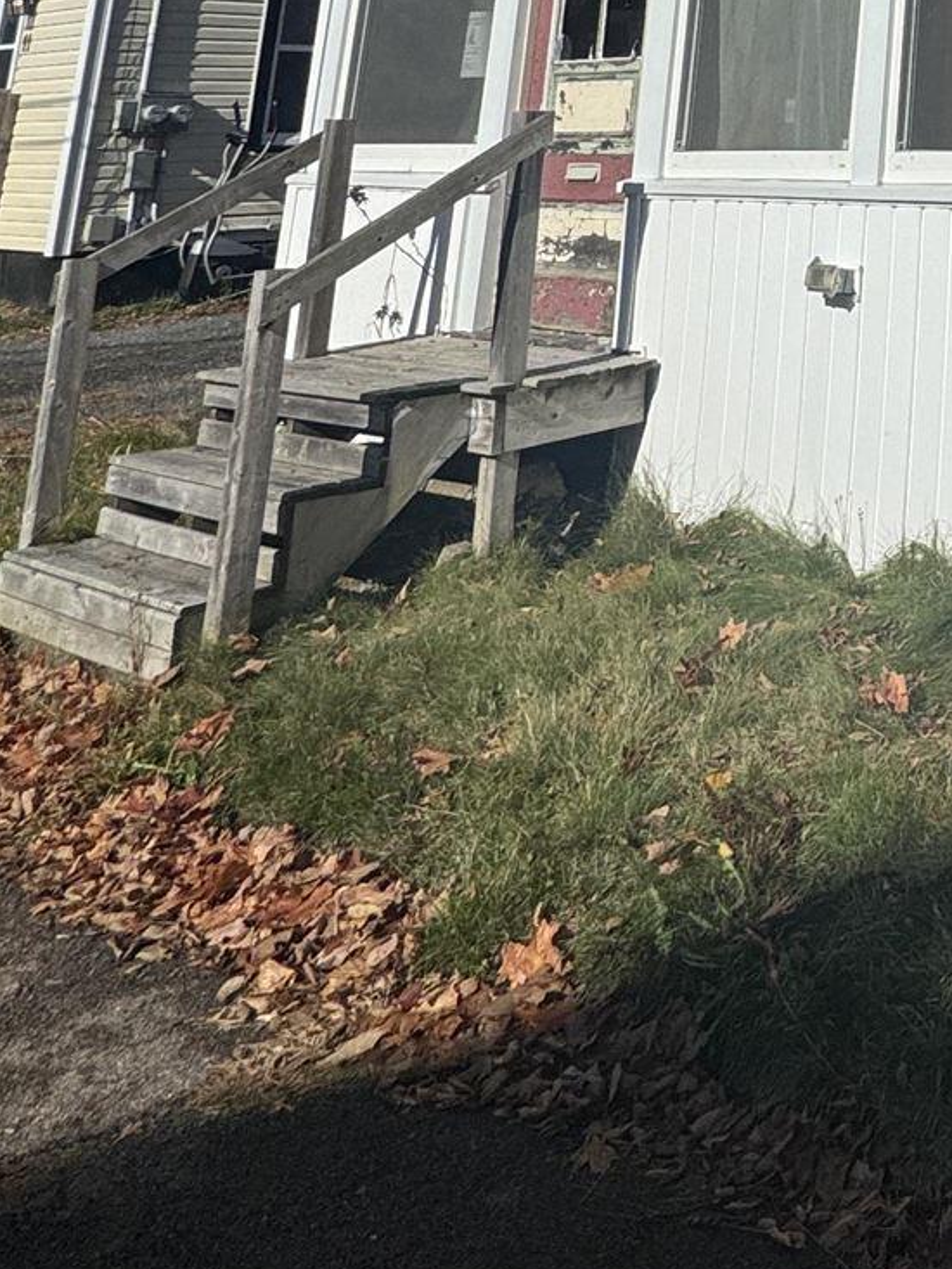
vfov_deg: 33.9
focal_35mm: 44
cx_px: 1300
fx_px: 1613
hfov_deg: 26.7
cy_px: -286
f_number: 2.2
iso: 32
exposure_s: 1/4630
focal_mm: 2.22
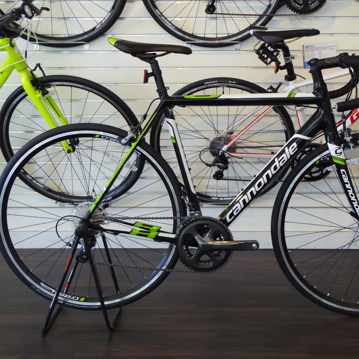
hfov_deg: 33.8
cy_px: 181
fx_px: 587
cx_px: 230
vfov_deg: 34.0
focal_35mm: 50
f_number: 3.2
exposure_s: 1/60
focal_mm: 7.6
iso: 250
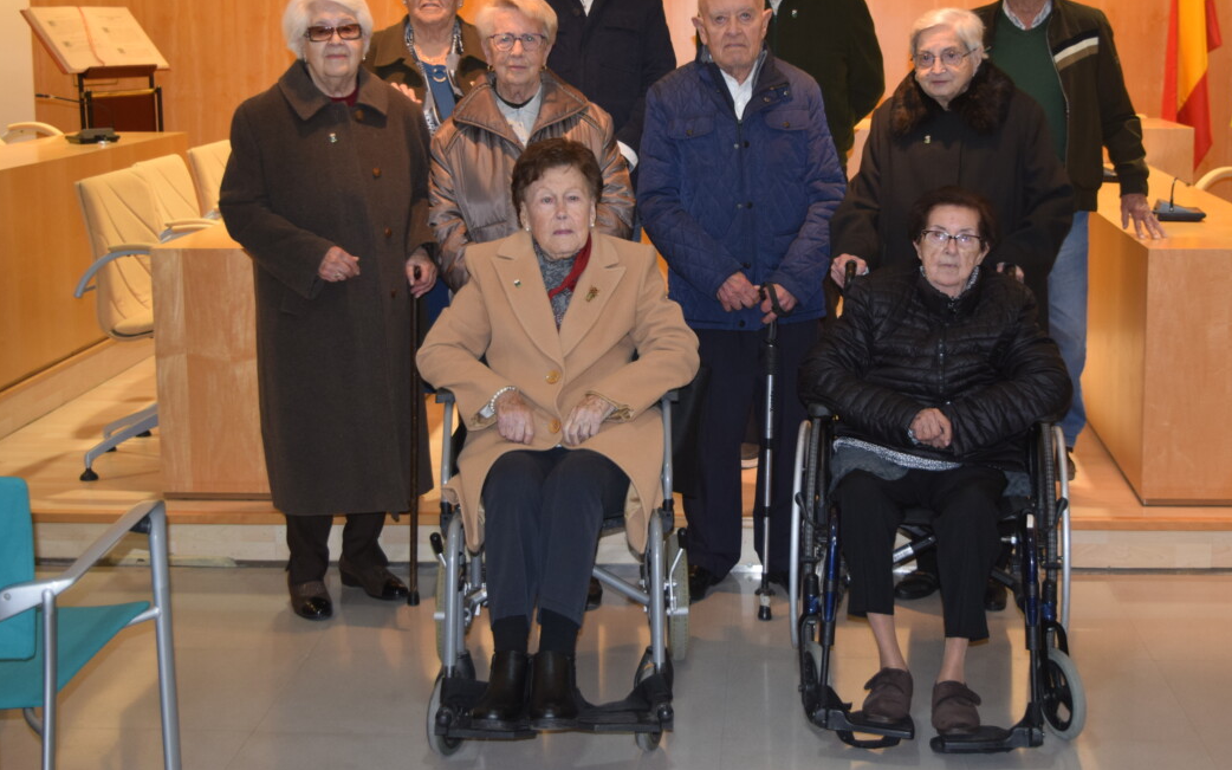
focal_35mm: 55
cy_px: 301
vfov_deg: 23.7
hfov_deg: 37.1
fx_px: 1833
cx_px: 703
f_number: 4.2
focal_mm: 31
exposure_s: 1/80
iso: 800
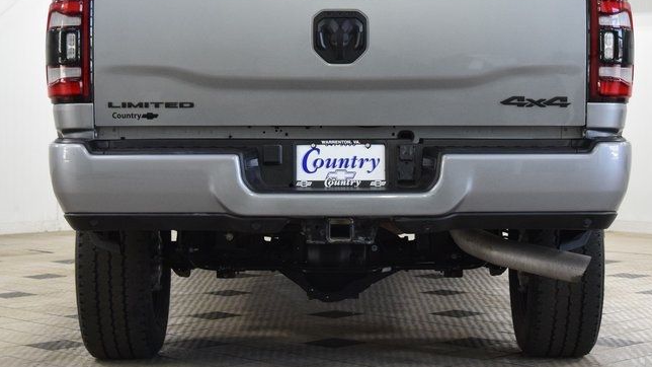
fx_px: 1469
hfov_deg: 25.0
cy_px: 136
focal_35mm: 85
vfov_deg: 14.2
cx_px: 339
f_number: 5
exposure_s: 1/60
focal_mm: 34
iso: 1600
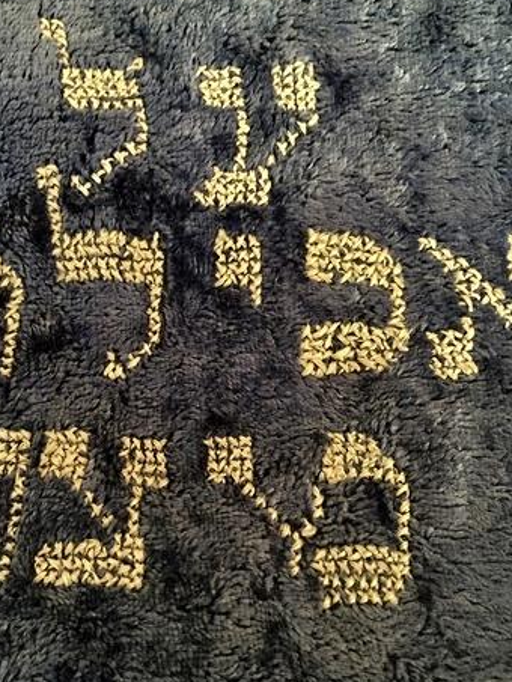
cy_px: 339
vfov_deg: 45.8
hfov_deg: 35.0
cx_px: 202
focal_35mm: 41
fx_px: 808
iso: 500
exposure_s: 1/17
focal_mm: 4.15
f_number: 2.2
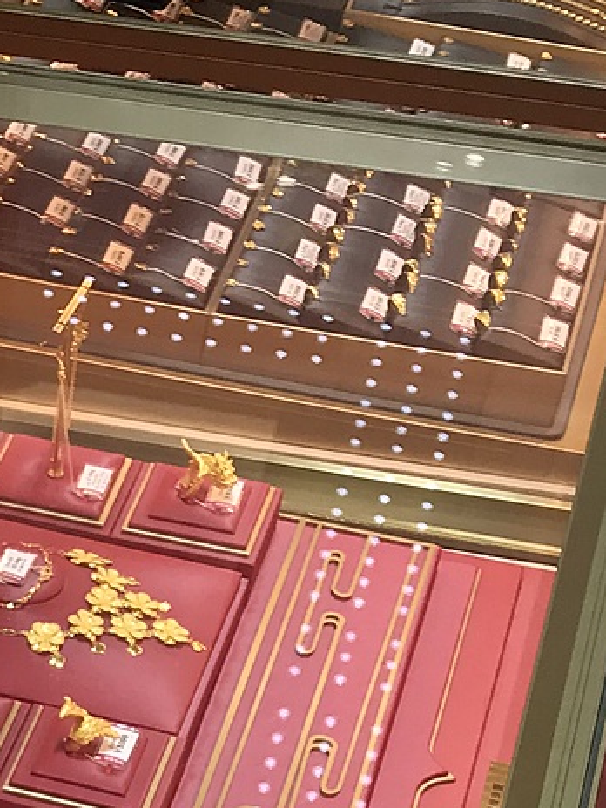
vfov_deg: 16.1
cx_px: -383
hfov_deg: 13.3
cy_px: 1458
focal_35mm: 103
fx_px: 2404
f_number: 1.8
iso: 20
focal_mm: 3.99
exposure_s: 1/425
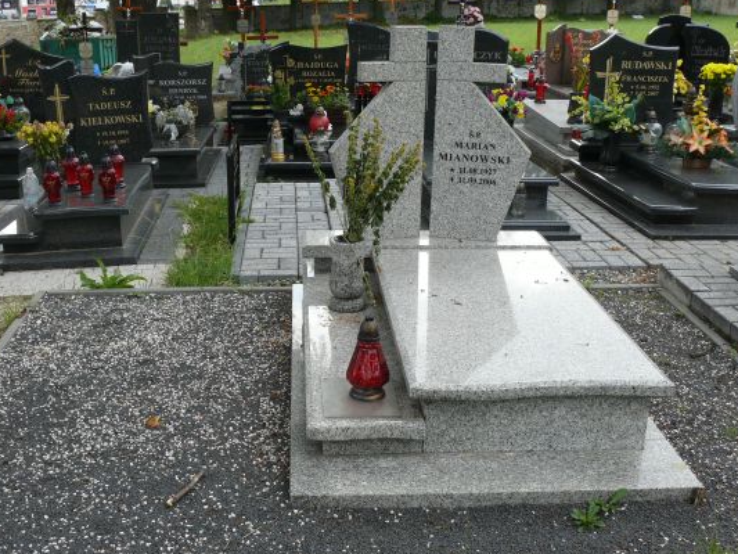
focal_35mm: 42
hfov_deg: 44.7
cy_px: 317
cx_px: 316
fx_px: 896
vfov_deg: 34.3
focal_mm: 7.4
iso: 100
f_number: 4
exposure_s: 1/200
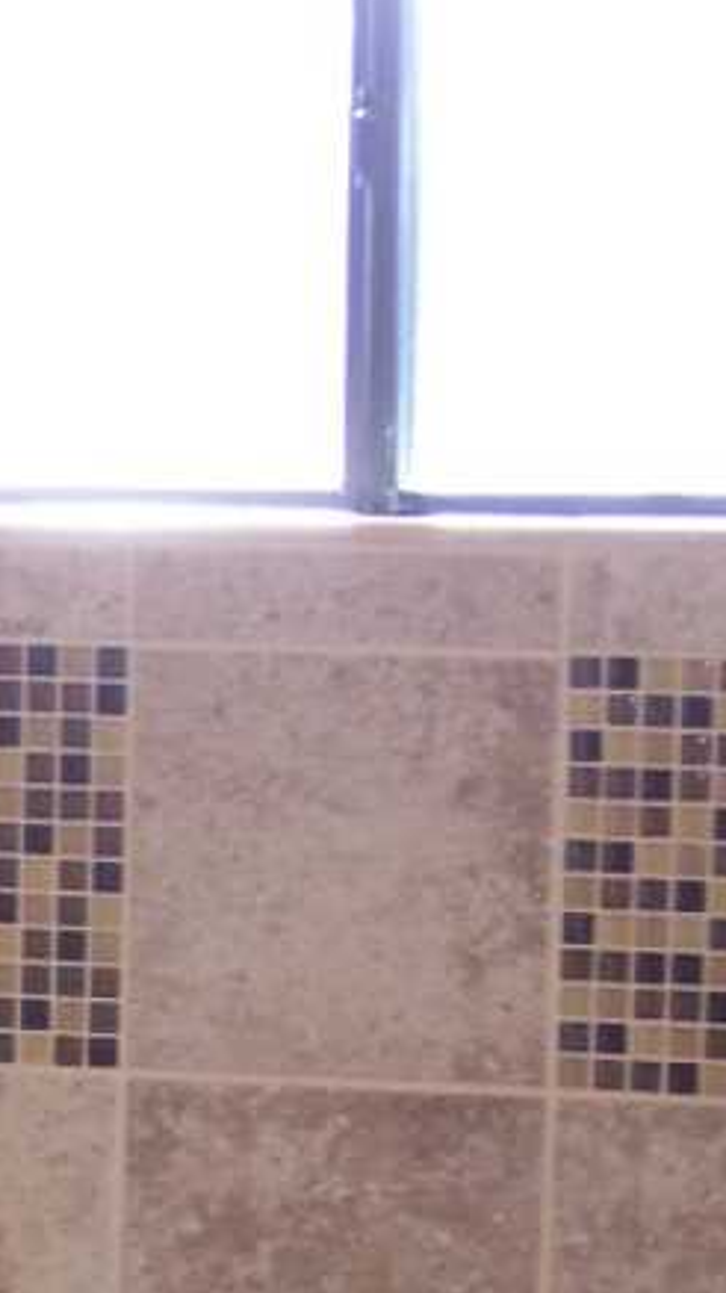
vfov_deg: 16.7
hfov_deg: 9.3
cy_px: 1122
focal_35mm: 127
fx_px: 4351
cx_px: -288
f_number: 3.2
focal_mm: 8.5
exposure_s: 1/30
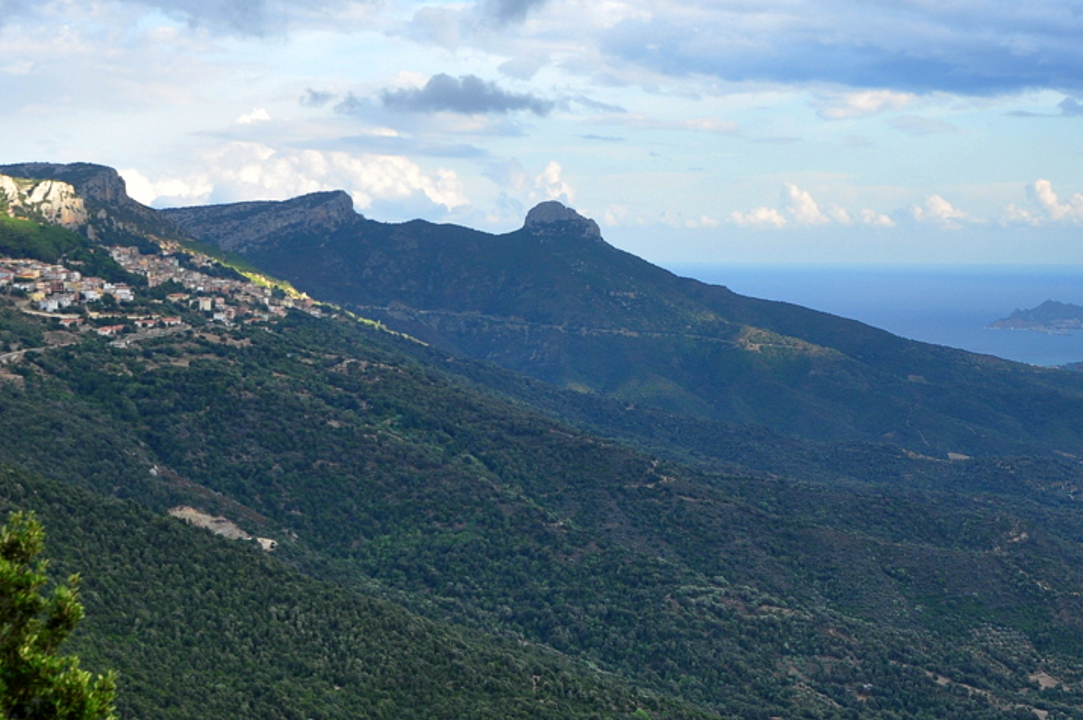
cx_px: 656
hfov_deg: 27.7
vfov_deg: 18.6
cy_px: 314
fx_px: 2194
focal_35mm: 73
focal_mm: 34
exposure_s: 1/250
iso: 400
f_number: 8
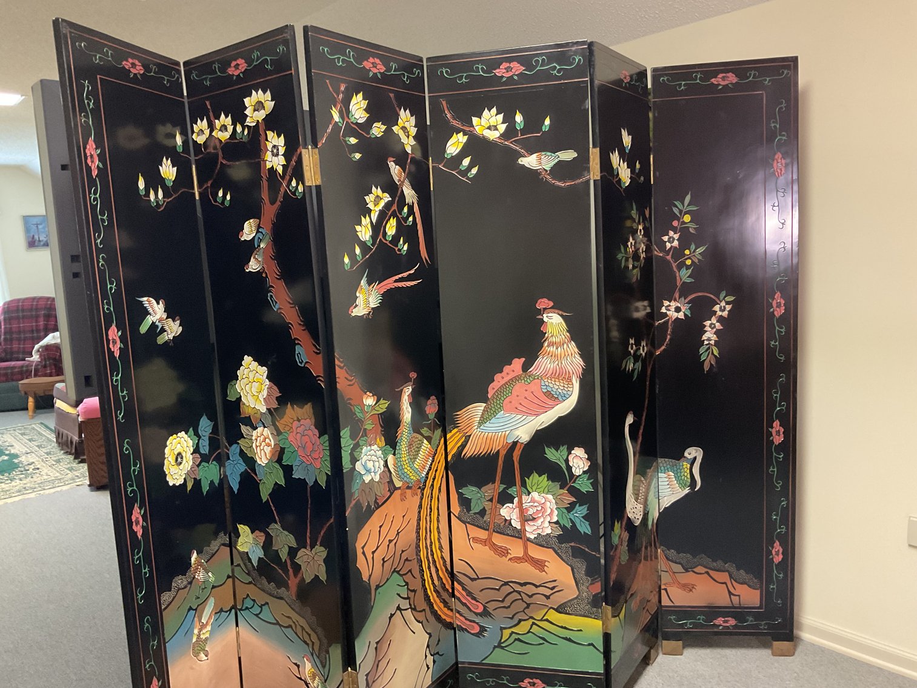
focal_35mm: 29
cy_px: 344
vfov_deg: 48.2
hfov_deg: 61.7
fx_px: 768
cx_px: 458
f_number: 1.8
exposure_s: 1/30
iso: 250
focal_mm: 3
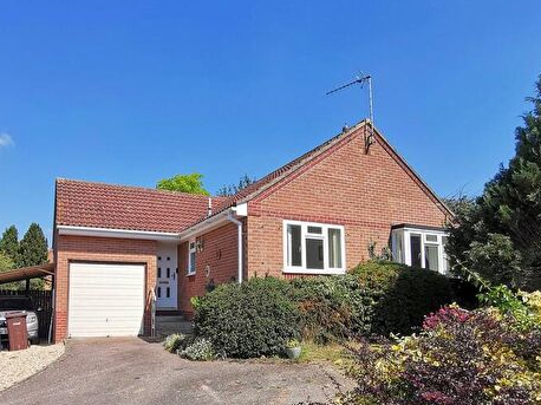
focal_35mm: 26
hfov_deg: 66.7
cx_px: 216
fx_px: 406
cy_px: 266
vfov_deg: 52.1
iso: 50
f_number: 2.2
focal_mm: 2.26
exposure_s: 1/937
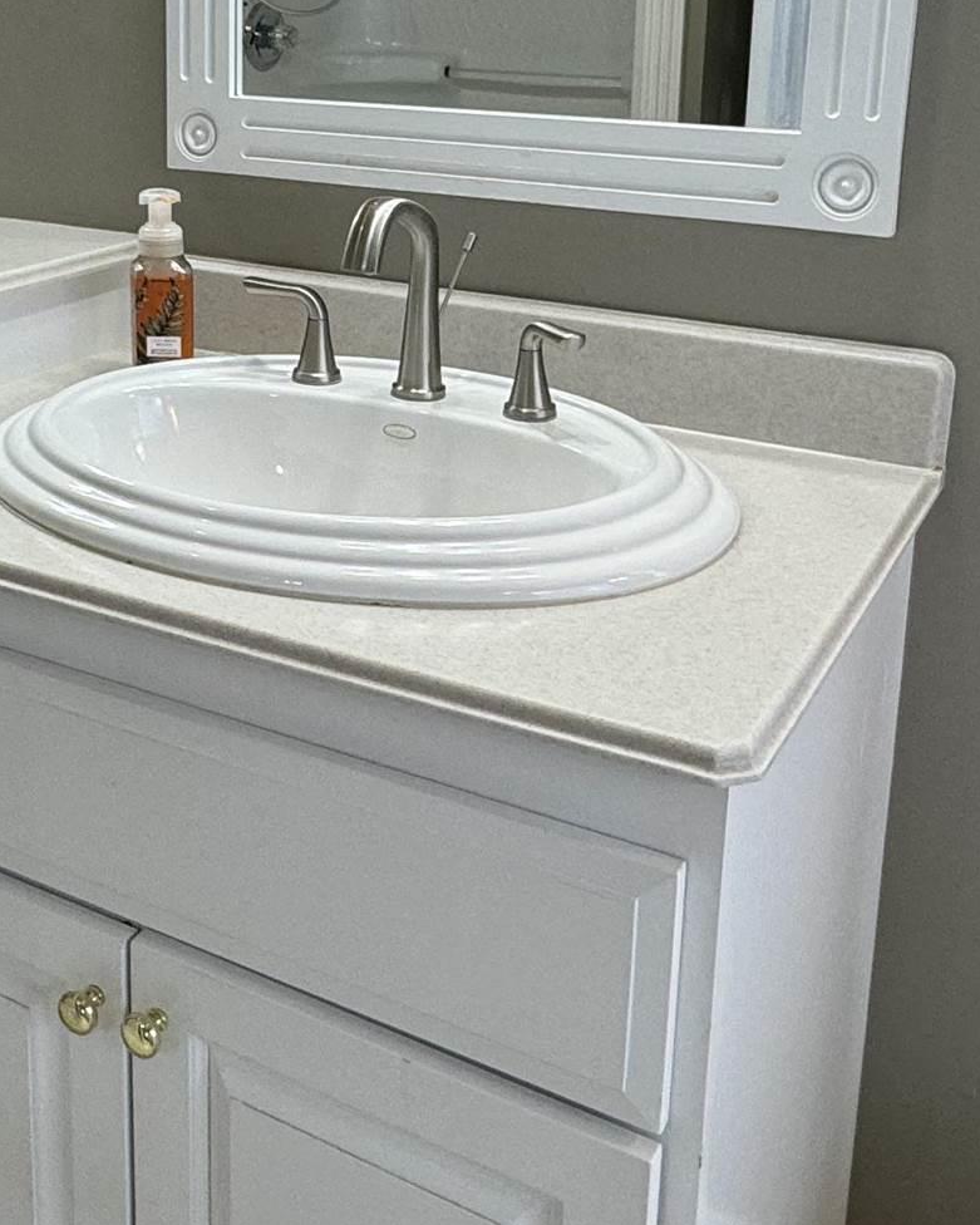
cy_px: 315
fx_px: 1559
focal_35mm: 43
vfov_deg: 41.7
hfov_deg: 34.5
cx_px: 300
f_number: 2.2
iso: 125
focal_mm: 2.22
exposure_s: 1/120
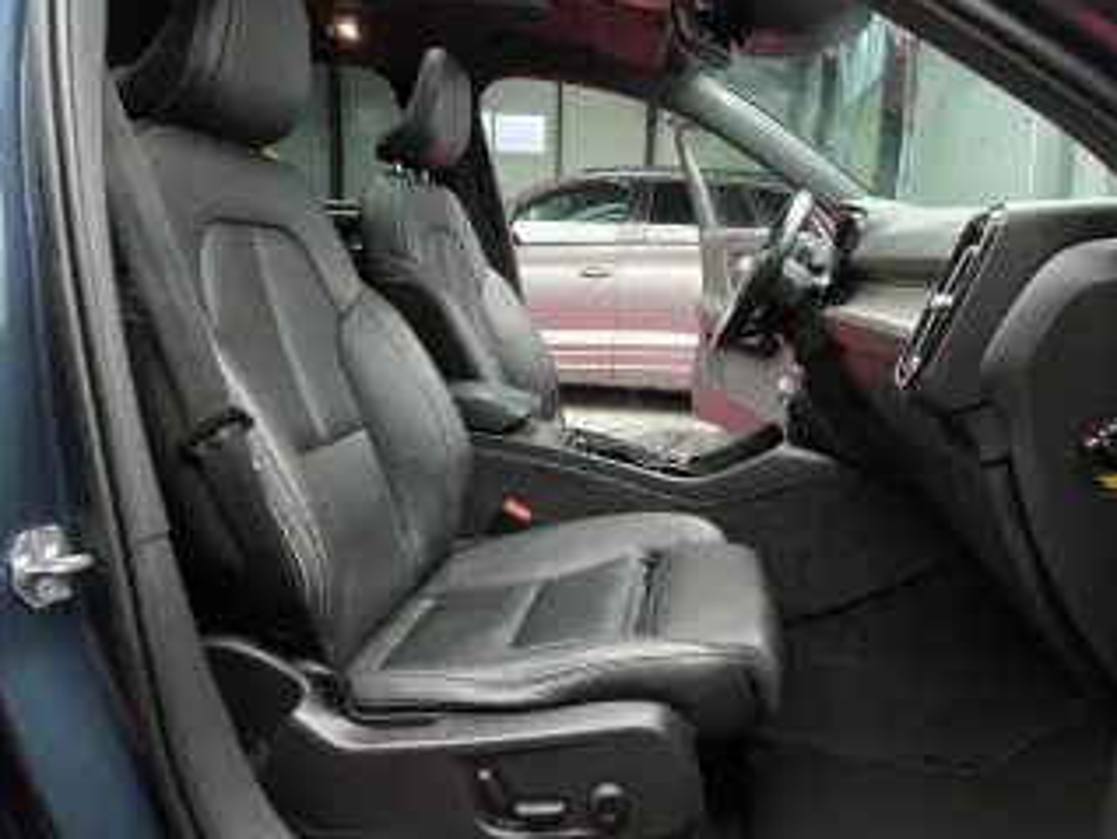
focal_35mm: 26
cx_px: 629
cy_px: 386
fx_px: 840
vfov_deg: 53.1
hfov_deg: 67.0
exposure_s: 1/100
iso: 1000
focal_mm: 5.4
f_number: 1.8
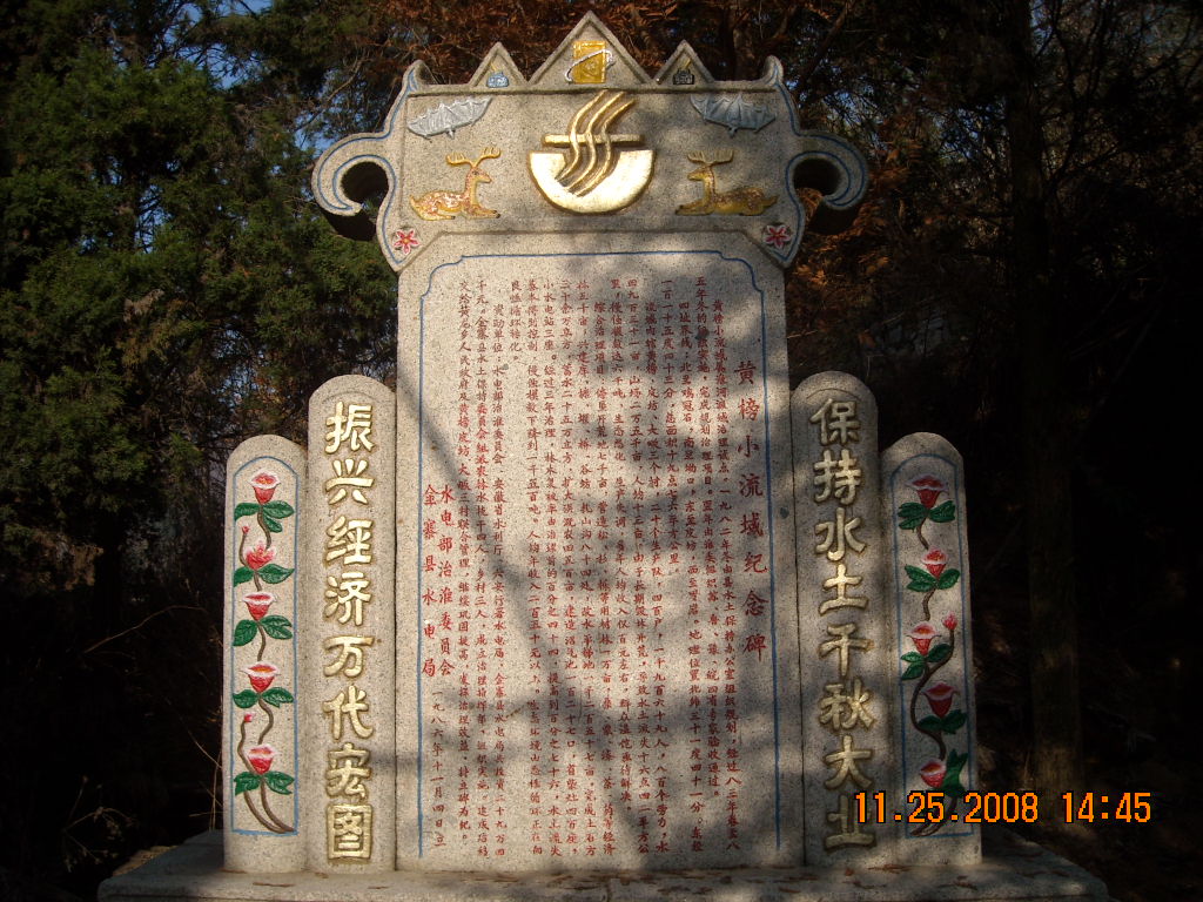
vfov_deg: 40.7
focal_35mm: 35
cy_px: 451
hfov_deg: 52.6
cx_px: 602
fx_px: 1216
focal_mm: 5.7
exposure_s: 1/309
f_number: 5.6
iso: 64
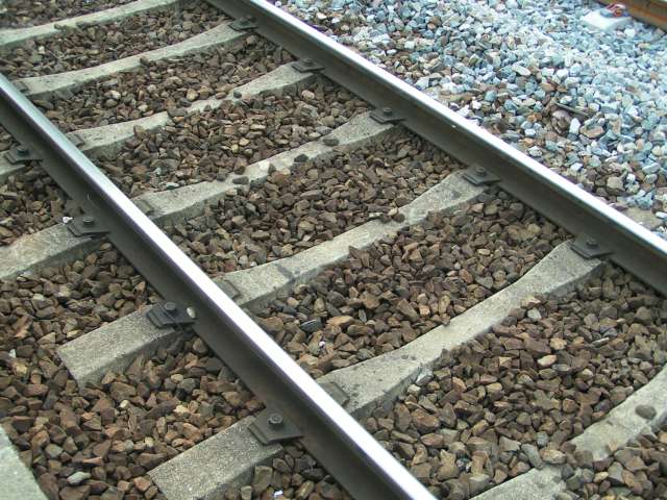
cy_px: 250
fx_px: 867
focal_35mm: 45
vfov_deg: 32.2
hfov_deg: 42.1
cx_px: 334
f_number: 4
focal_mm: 6.9
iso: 50
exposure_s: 1/100
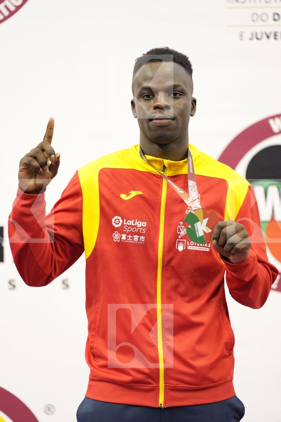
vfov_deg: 11.7
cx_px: 140
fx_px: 2061
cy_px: 211
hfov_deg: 7.8
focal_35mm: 176
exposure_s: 1/250
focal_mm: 176
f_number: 2.8
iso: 2000
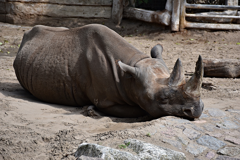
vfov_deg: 11.4
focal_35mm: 120
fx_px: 800
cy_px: 80
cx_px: 120
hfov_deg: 17.1
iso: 320
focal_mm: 80
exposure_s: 1/500
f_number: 5.6
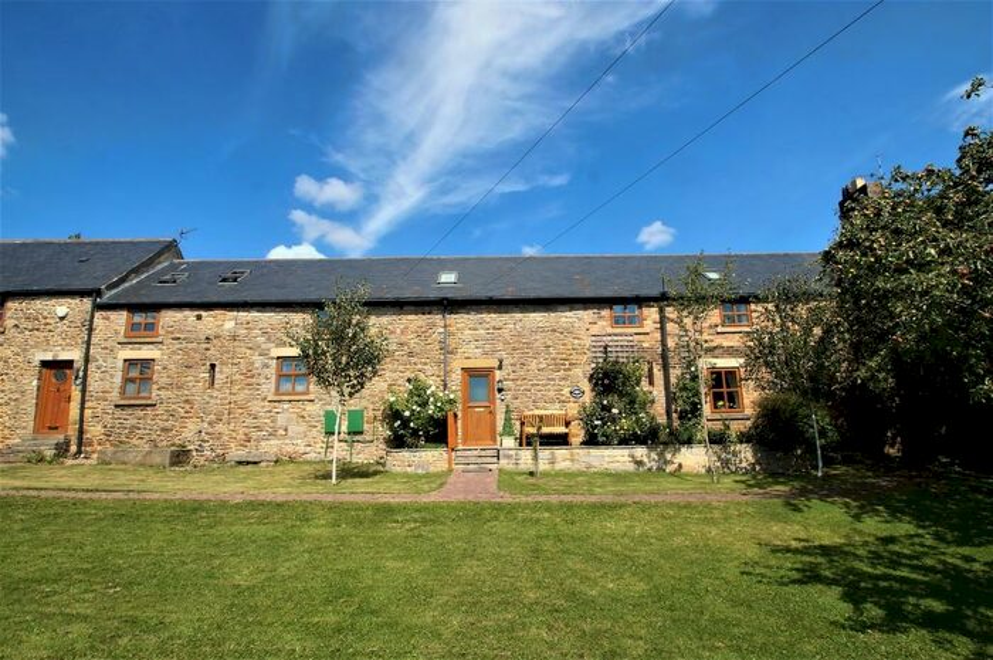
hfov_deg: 90.1
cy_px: 330
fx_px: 496
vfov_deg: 67.3
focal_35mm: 18
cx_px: 496
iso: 100
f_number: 13
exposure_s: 1/125
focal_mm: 12
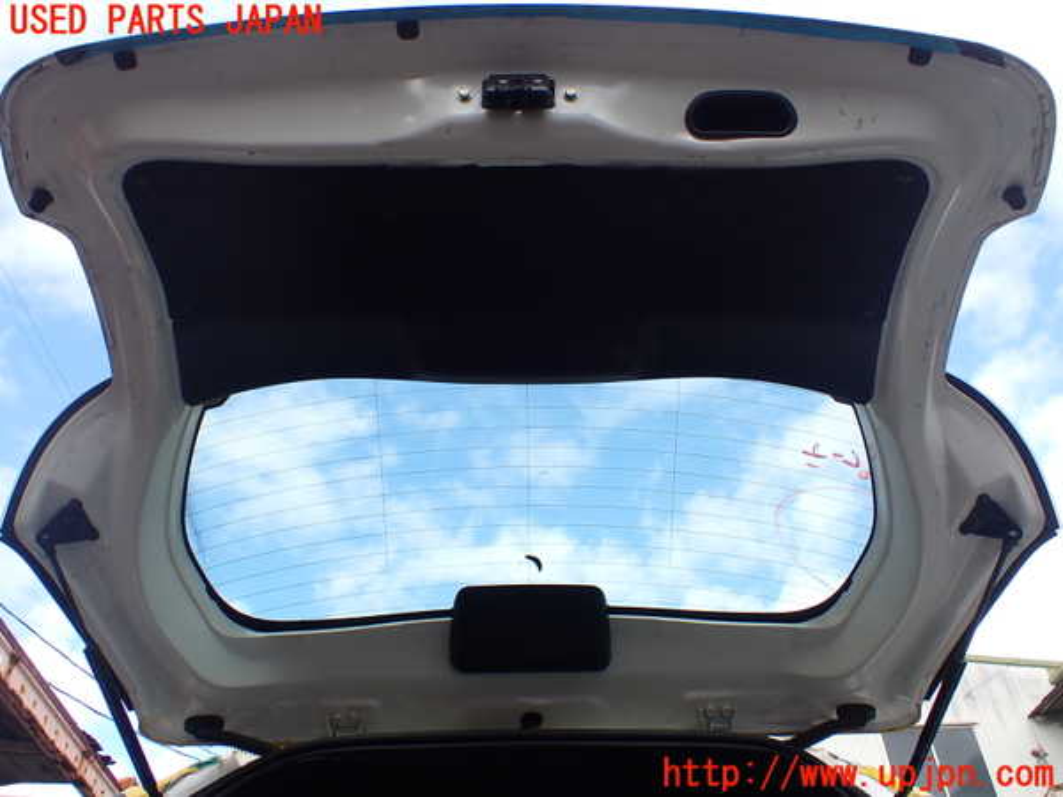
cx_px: 532
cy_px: 398
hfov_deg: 60.0
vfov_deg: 46.8
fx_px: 921
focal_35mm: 30
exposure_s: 1/320
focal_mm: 5.4
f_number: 3.2
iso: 100
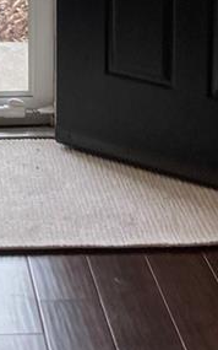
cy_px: -195
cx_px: -53
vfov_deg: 15.3
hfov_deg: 10.3
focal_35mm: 125
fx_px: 1189
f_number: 1.8
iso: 50
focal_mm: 3.99
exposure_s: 1/60
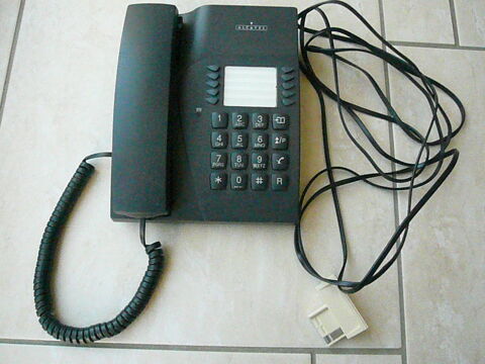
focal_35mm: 30
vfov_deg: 46.8
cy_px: 182
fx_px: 420
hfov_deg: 60.0
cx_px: 242
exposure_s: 1/250
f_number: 8
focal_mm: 4.9
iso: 3200
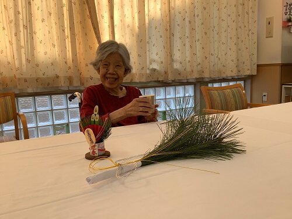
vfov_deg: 45.4
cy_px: 110
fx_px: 261
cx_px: 146
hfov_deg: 58.4
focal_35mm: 31
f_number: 2.4
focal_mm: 3.3
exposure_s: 1/120
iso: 40
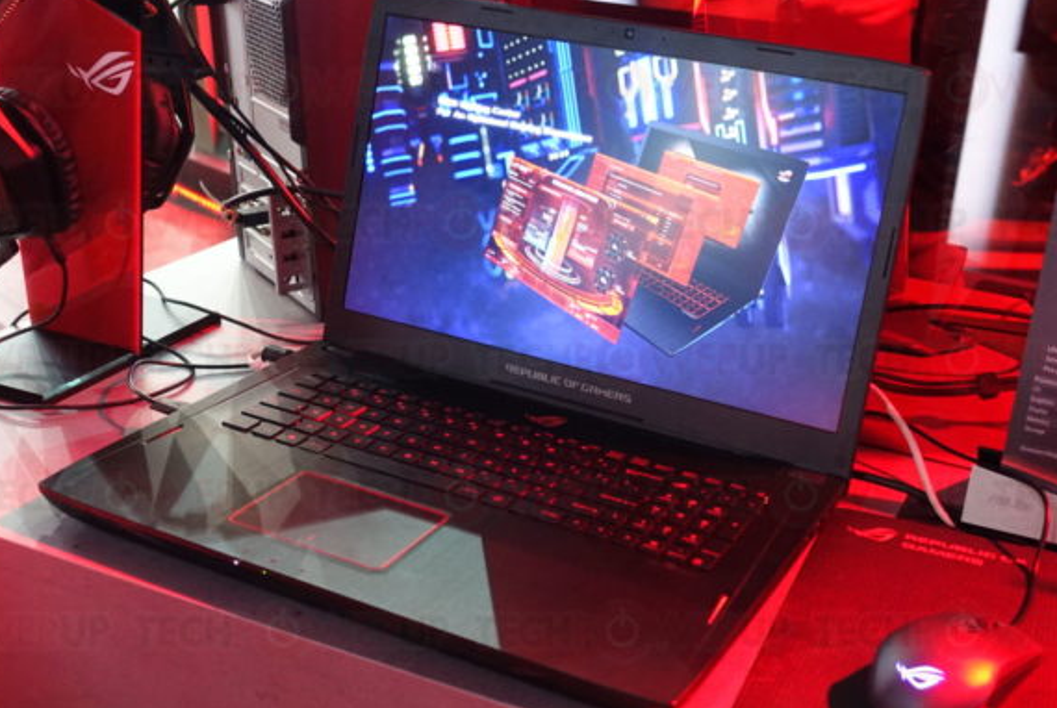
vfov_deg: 28.2
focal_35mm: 48
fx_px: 1412
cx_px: 630
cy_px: 359
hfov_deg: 40.9
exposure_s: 1/40
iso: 2000
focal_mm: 13.53
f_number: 2.8
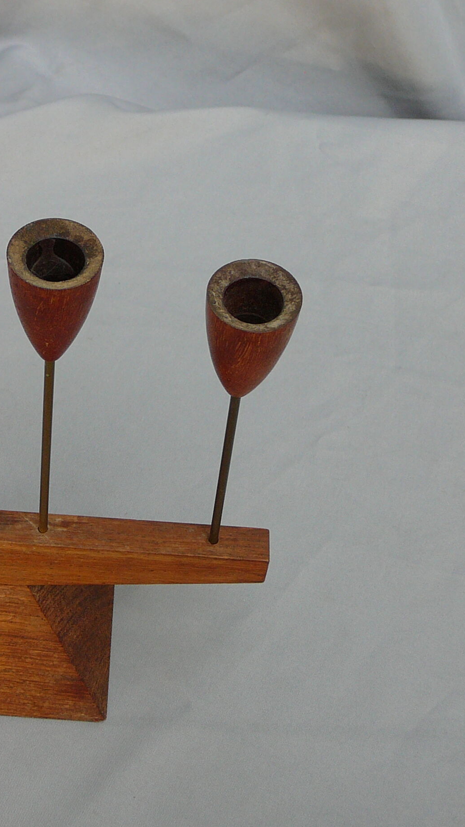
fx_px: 1425
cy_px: 398
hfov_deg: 18.2
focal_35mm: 65
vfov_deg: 32.4
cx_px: 26
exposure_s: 1/50
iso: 80
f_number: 3.2
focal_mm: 6.4
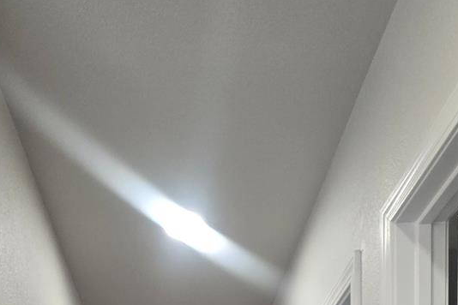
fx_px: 483
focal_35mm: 38
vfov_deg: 19.4
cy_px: 610
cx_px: 196
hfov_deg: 50.5
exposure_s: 1/60
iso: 80
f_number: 2.2
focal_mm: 2.2
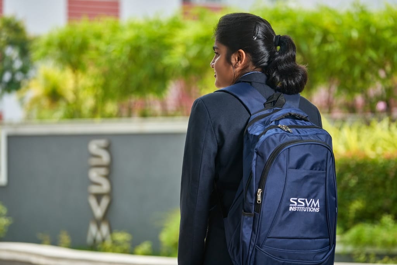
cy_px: 132
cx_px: 198
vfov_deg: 9.9
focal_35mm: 138
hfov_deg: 14.9
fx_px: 1522
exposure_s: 1/1600
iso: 400
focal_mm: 138
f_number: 4
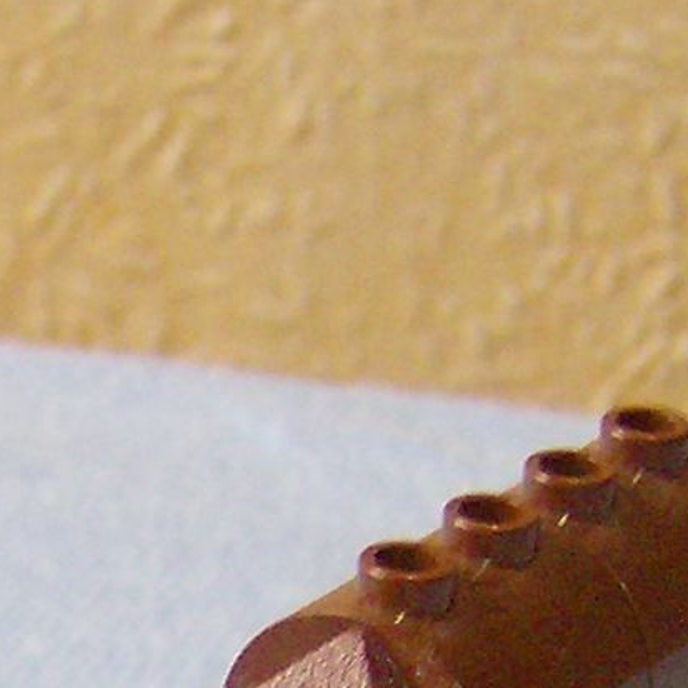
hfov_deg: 8.7
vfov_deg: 8.4
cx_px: -207
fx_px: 4452
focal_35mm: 198
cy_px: 1381
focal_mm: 6
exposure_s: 1/60
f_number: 2.8
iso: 200
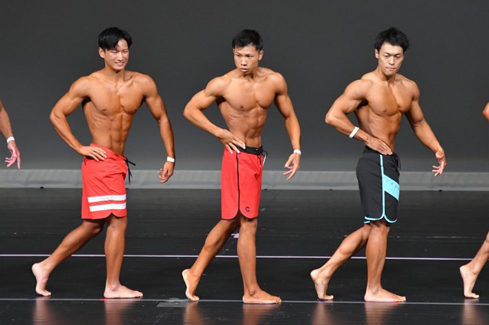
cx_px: 267
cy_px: 155
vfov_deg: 4.0
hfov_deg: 6.0
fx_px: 4683
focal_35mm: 345
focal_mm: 210
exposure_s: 1/400
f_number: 5.6
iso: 4000
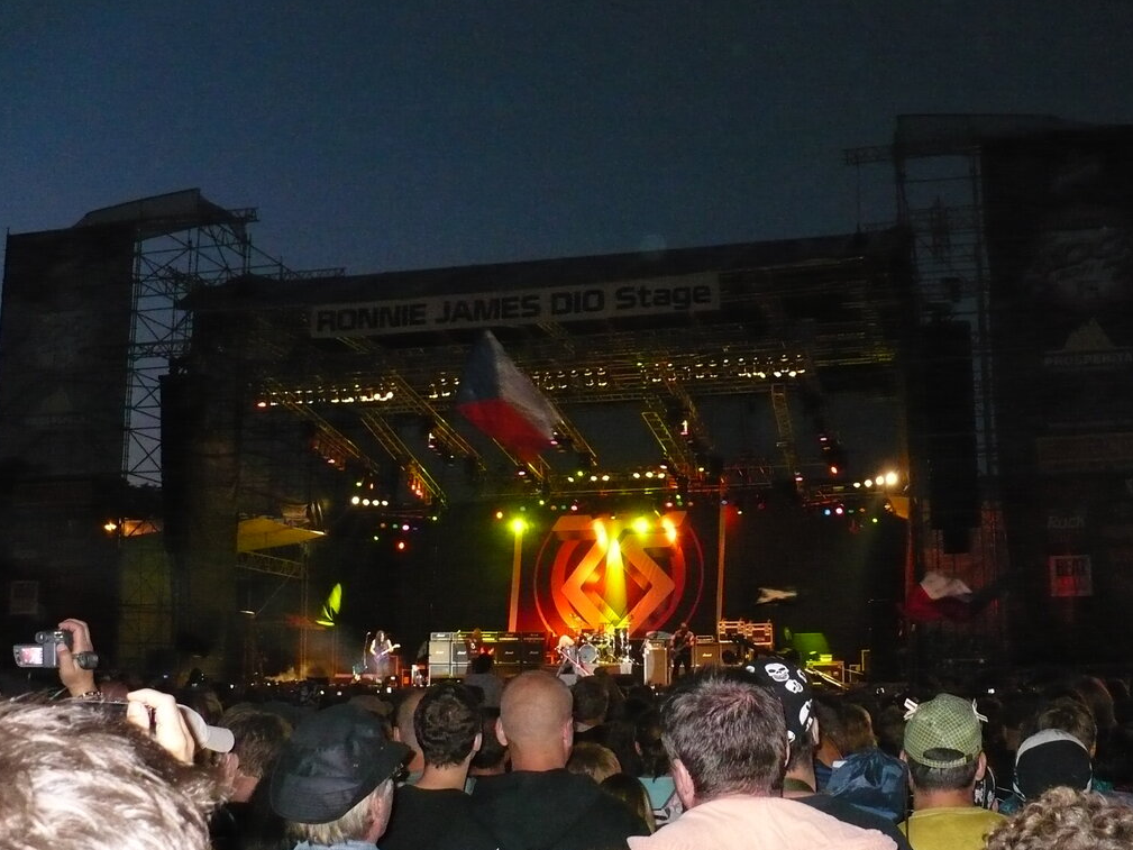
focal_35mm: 44
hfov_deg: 42.9
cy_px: 447
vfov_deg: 32.9
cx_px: 577
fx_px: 1440
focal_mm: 6.1
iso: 640
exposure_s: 1/30
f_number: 2.8
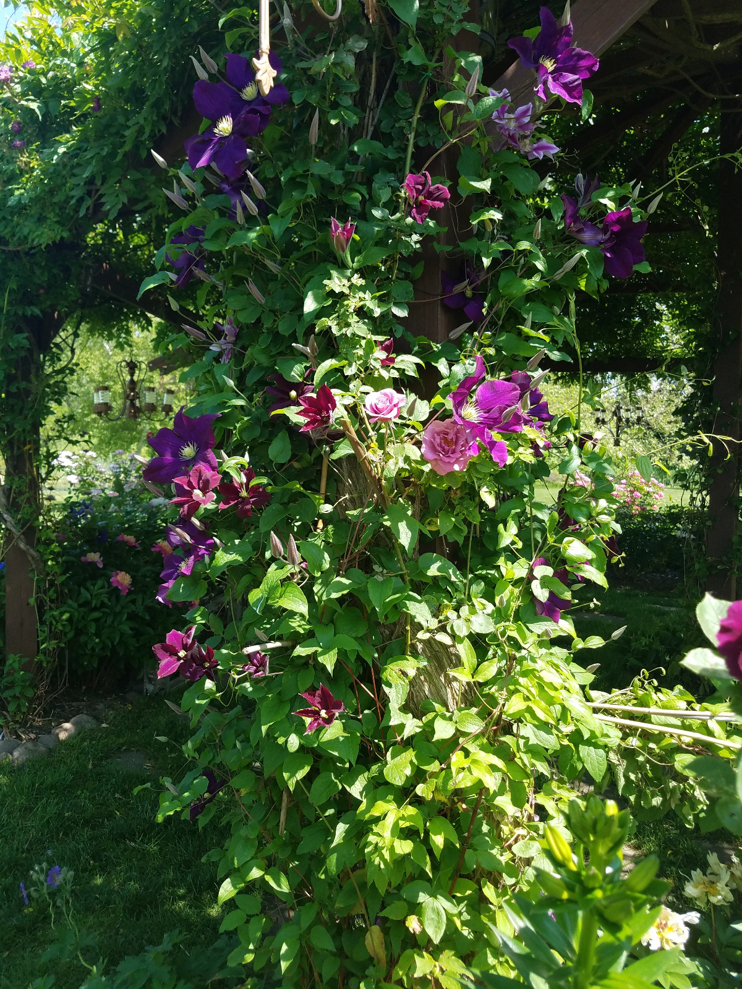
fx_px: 743
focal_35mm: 26
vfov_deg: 67.3
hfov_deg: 53.1
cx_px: 371
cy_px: 494
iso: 50
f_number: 1.7
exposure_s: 1/678
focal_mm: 4.2
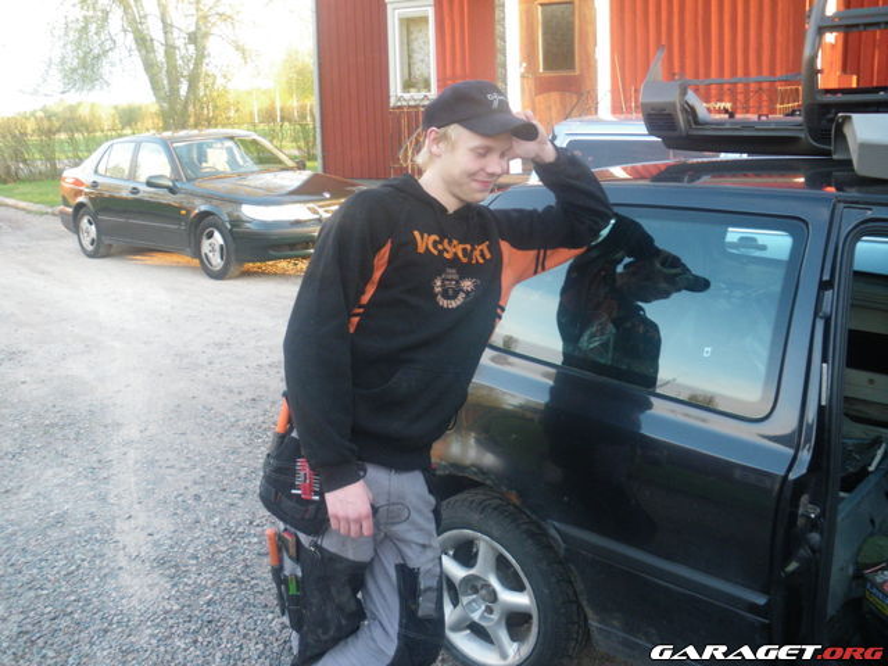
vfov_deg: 39.7
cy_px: 333
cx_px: 444
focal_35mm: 36
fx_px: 924
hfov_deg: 51.4
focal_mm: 6.3
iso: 320
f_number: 3.5
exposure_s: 1/50
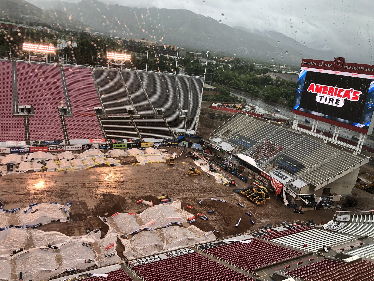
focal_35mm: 28
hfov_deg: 63.4
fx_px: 303
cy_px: 140
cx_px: 187
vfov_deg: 49.7
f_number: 1.8
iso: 25
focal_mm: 3.99
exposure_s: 1/120
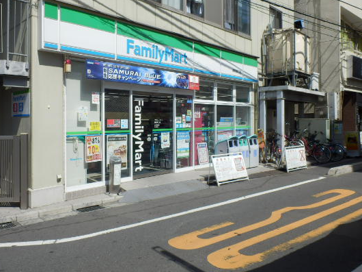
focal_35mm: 29
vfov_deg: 48.1
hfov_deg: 61.6
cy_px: 119
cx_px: 165
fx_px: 303
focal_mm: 4.2
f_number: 7.9
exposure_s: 1/250
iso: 80
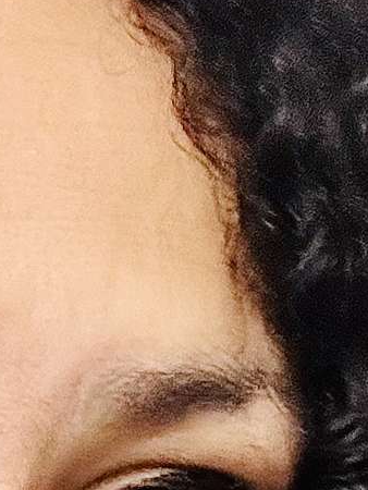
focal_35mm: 96
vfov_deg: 18.5
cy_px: 700
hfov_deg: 15.3
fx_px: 1359
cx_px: 70
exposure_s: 1/40
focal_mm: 2.69
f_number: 1.9
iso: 250
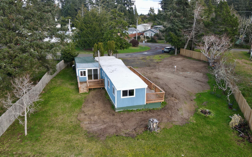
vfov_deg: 47.6
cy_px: 75
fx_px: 179
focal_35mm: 26
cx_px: 127
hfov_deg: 70.4
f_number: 2.8
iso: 100
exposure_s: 1/125
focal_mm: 4.5
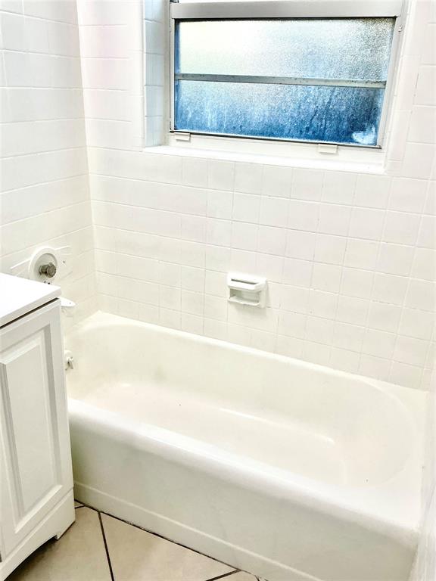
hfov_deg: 49.7
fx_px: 470
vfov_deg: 63.4
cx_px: 218
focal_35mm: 28
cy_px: 290
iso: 32
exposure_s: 1/120
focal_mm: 3
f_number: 1.8
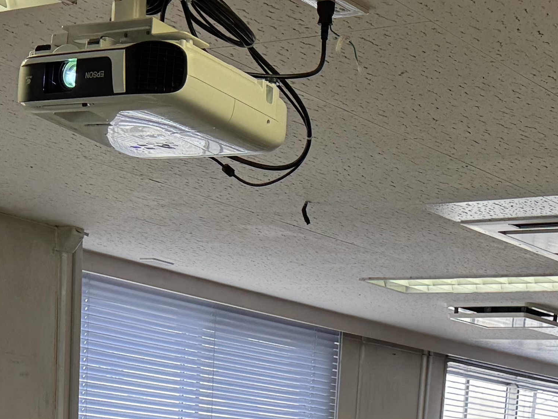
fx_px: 1467
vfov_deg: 14.6
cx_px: 349
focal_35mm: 91
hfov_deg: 21.5
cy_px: 705
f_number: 1.78
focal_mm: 6.76
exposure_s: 1/120
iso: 125
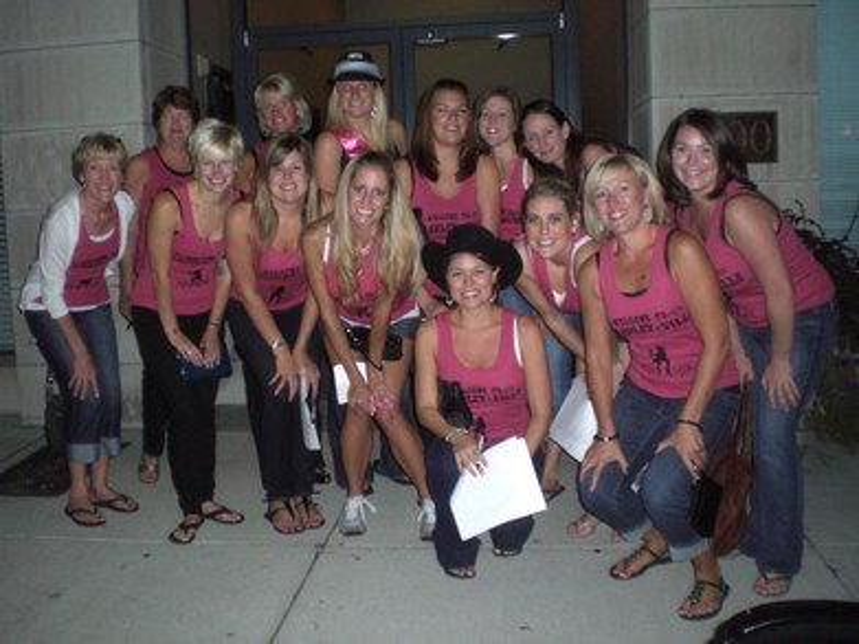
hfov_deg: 49.0
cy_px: 322
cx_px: 430
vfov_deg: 37.7
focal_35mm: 38
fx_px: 943
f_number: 3.1
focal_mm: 6.3
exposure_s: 1/60
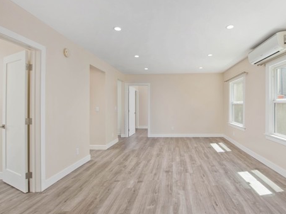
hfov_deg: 84.1
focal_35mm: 19
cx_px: 164
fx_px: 157
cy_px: 108
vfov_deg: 68.6
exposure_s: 1/200
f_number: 5.6
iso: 400
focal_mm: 14
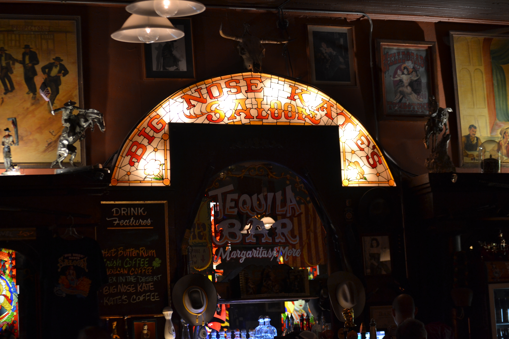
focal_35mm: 82
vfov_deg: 16.6
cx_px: 254
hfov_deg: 24.6
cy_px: 170
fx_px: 1166
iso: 400
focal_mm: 55
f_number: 4
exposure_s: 1/20
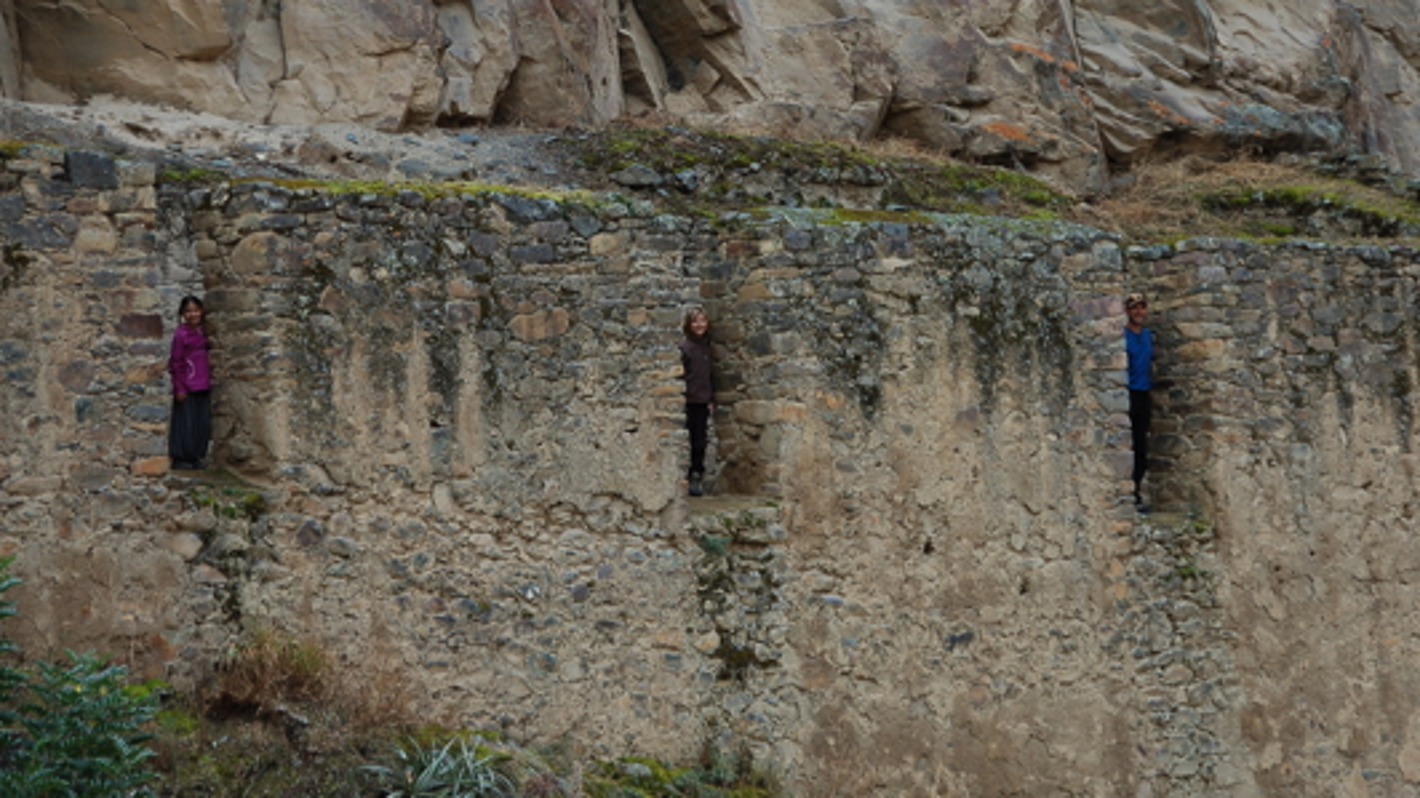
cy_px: 326
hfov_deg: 16.5
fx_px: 4894
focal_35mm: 130
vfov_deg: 9.3
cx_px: 729
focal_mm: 80
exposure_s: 1/250
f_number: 5.3
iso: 200
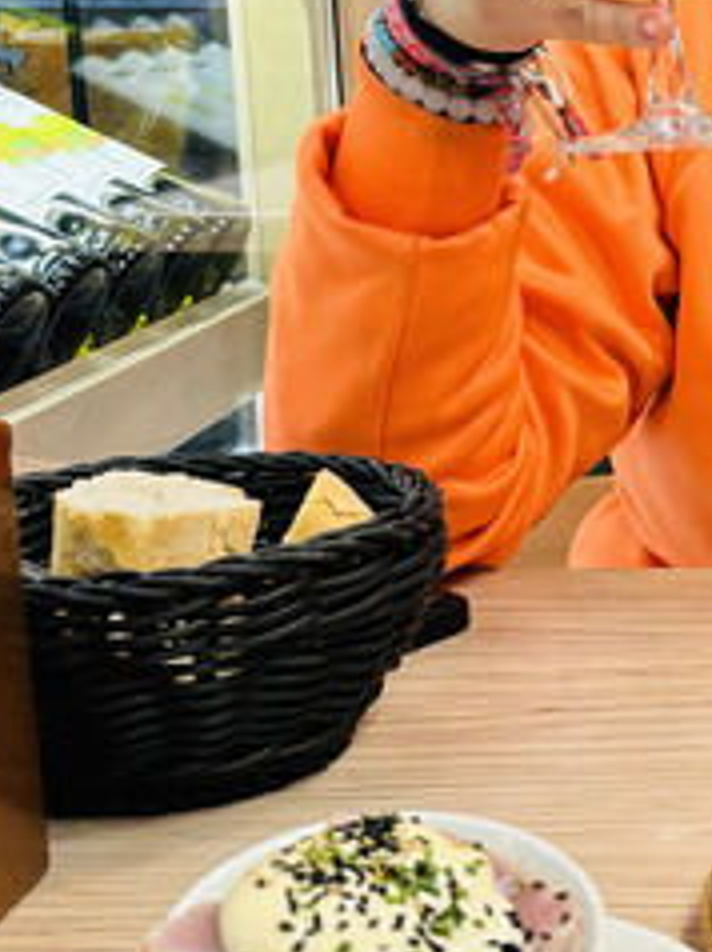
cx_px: 944
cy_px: 414
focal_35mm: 73
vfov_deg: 26.7
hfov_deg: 18.6
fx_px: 2006
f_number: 1.6
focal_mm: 5.96
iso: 125
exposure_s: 1/50
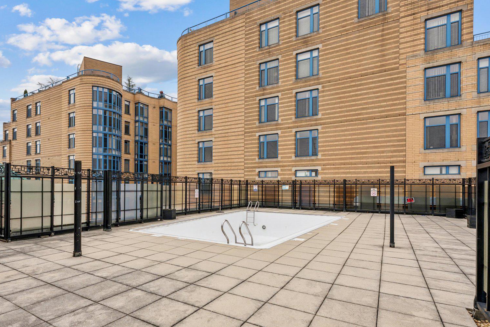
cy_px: 194
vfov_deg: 64.0
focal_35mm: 19
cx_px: 211
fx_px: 259
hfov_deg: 86.4
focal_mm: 14
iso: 200
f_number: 8
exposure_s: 1/320
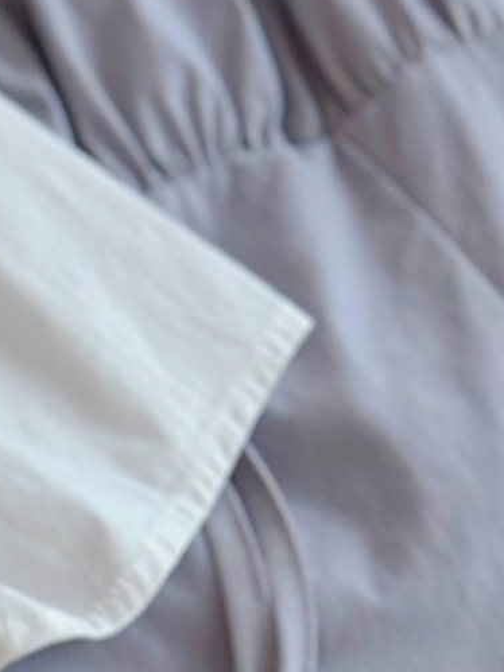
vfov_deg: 8.3
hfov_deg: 6.2
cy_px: 1211
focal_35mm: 231
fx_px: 4486
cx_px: -655
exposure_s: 1/365
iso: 80
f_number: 1.78
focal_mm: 6.86
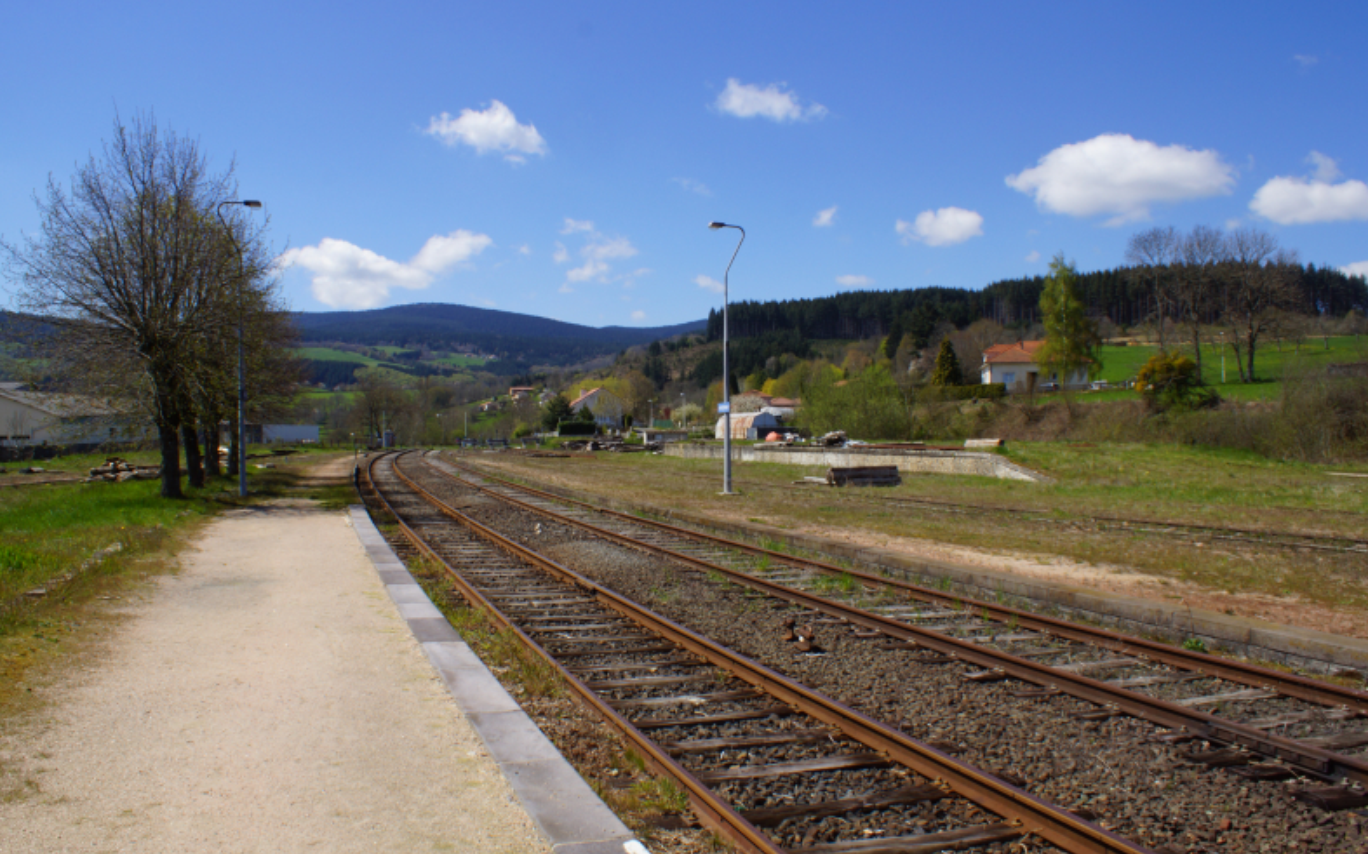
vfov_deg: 44.5
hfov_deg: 66.5
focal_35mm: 28
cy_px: 404
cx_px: 684
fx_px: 1044
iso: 100
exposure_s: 1/160
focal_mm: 18
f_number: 13
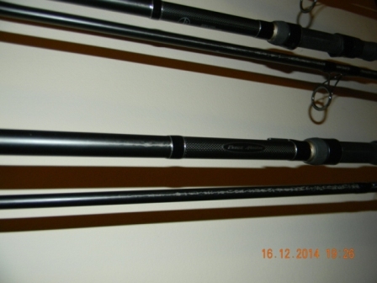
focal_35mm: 28
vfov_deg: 49.7
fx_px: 305
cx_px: 188
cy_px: 142
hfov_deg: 63.4
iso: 200
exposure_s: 1/26
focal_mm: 5
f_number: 3.5
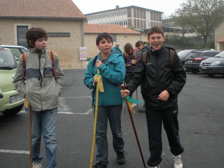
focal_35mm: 44
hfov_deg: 42.9
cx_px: 116
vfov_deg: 32.8
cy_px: 71
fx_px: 285
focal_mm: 6.3
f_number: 3.5
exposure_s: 1/91.3
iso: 64
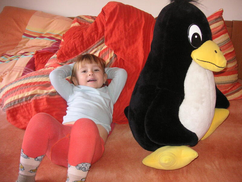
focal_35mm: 37
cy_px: 91
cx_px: 121
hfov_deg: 50.1
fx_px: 259
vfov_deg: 38.7
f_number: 2.8
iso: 160
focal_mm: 6.1
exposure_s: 1/45
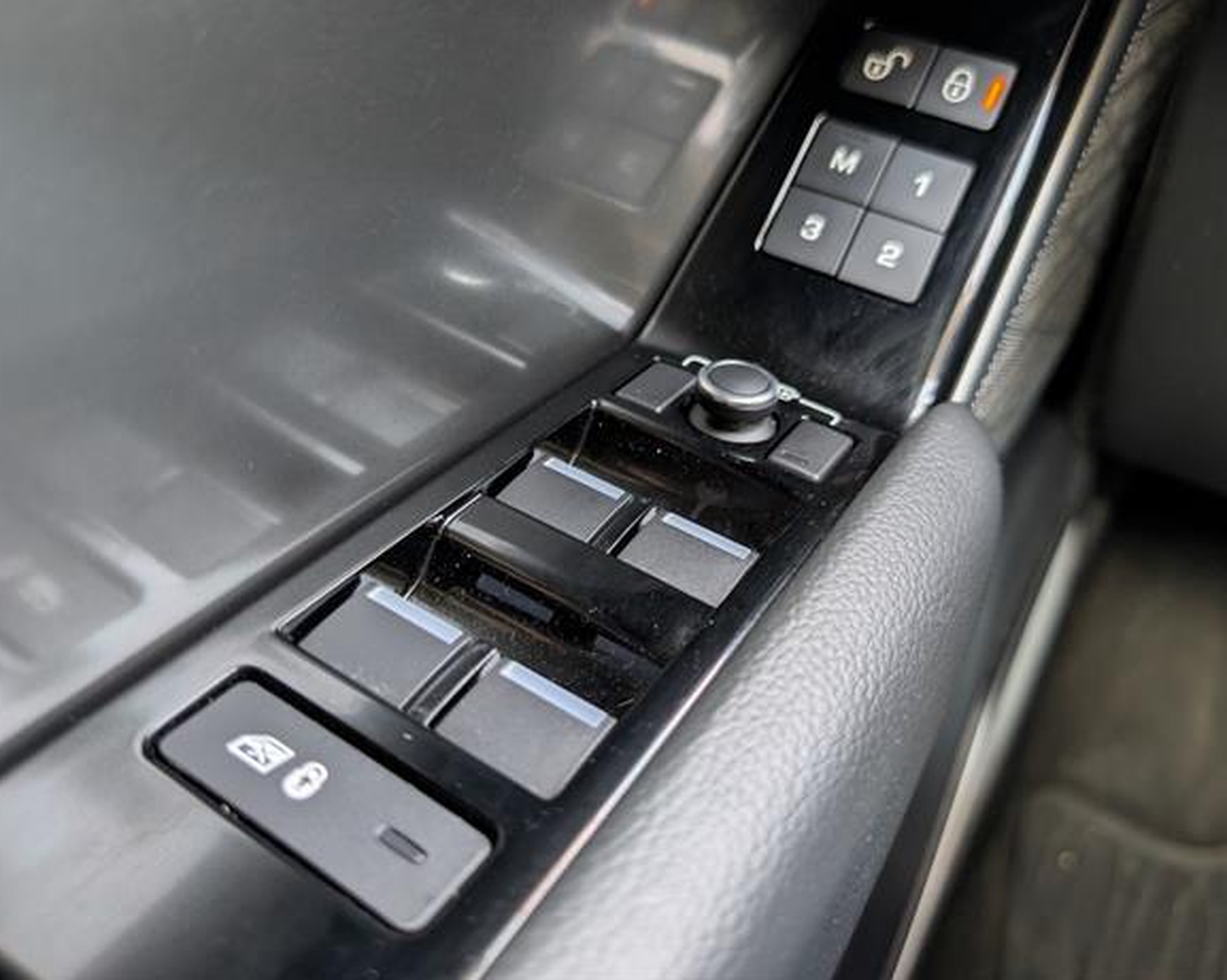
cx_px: 632
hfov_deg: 66.0
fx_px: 944
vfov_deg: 54.9
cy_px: 474
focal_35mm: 26
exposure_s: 1/82.6
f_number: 1.68
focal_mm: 6.9
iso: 107
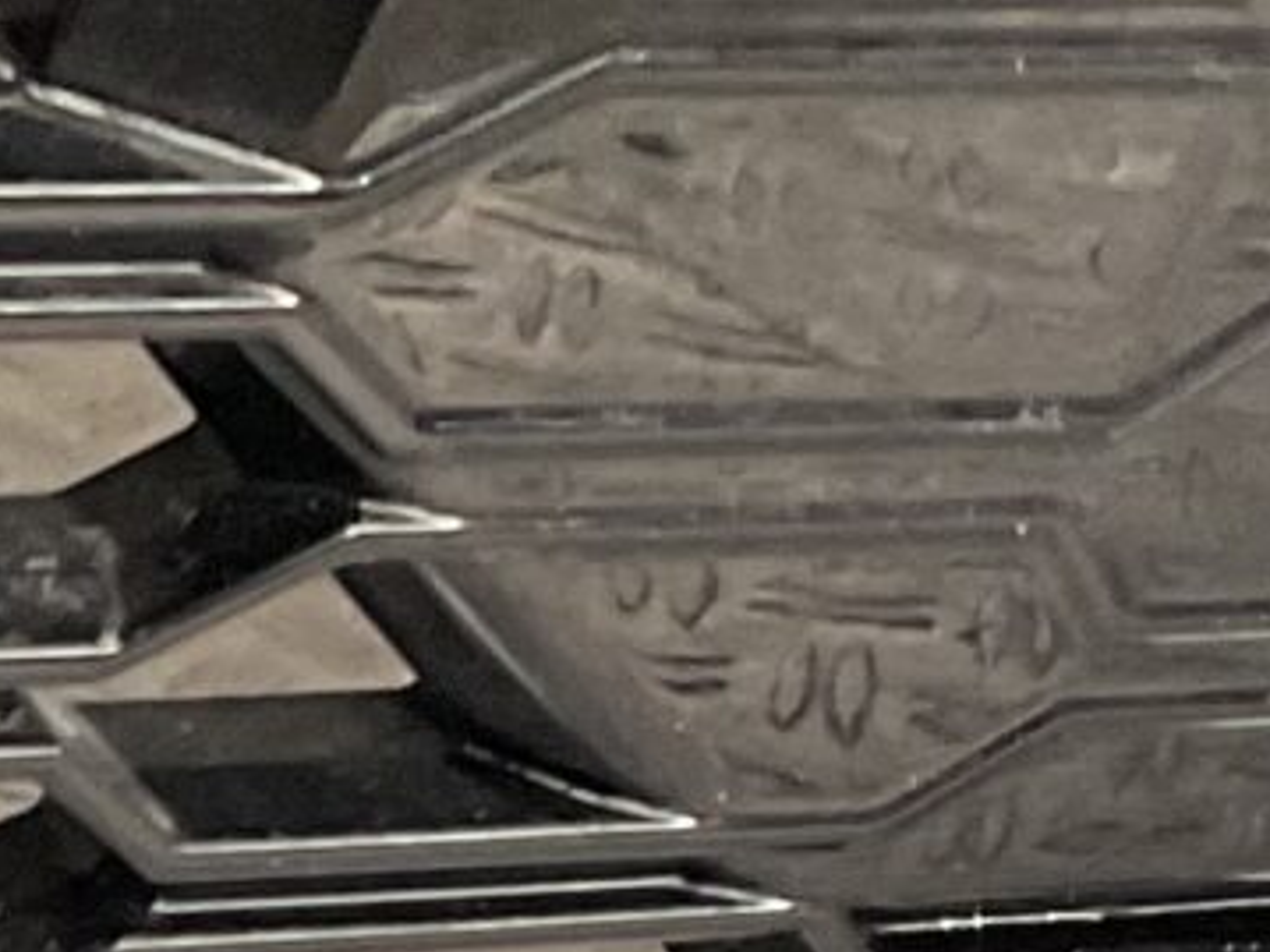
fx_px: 7592
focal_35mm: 207
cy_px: 1752
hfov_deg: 8.9
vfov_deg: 7.0
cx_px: -1376
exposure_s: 1/100
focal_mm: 3
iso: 64
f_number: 1.8
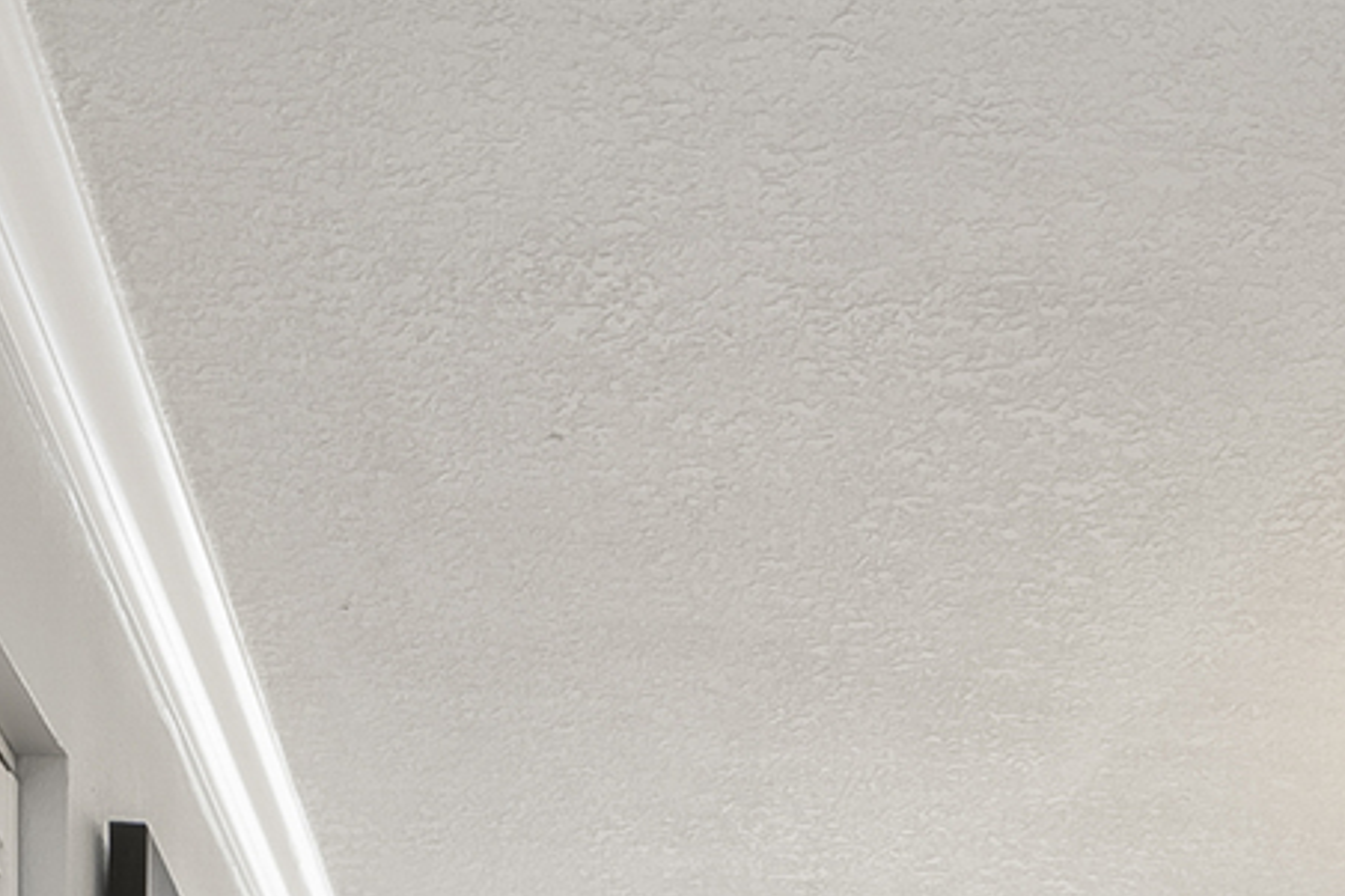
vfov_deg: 16.6
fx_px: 2539
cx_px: 997
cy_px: 1621
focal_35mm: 68
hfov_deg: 29.2
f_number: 10
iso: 100
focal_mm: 10
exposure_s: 1/20
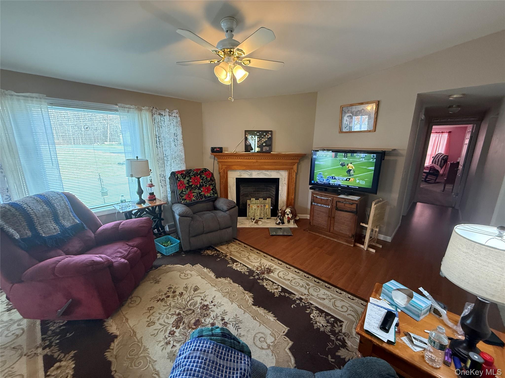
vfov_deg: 85.7
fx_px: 204
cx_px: 252
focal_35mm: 14
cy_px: 189
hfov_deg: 102.1
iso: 400
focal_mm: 2.22
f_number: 2.2
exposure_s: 1/60
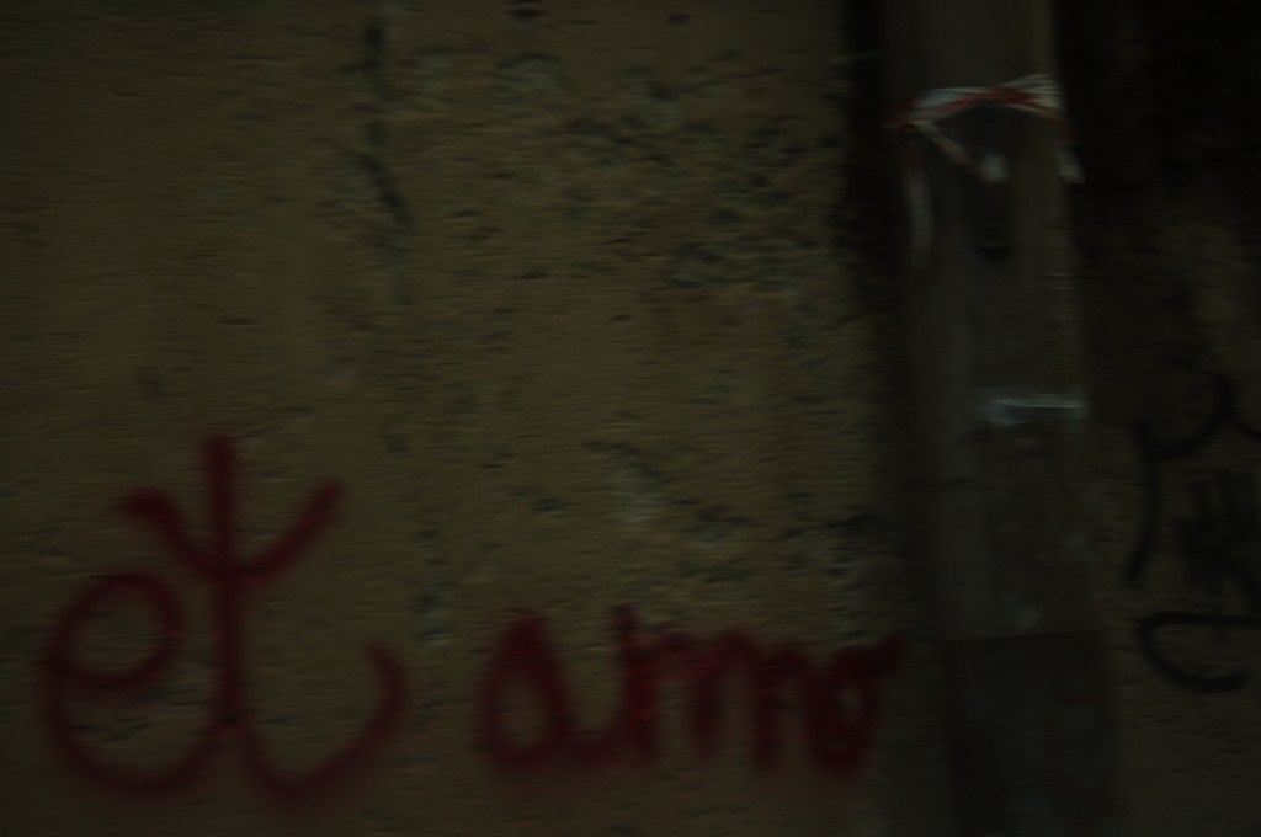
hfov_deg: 18.8
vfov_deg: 12.5
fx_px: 3813
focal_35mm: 109
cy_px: 418
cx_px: 630
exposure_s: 1/320
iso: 200
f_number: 4.5
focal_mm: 72.5
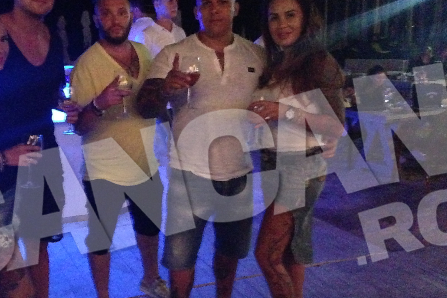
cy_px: 169
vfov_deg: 28.0
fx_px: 596
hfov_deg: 40.6
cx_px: 147
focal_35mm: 48
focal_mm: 4.12
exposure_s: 1/15
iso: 2500
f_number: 2.4
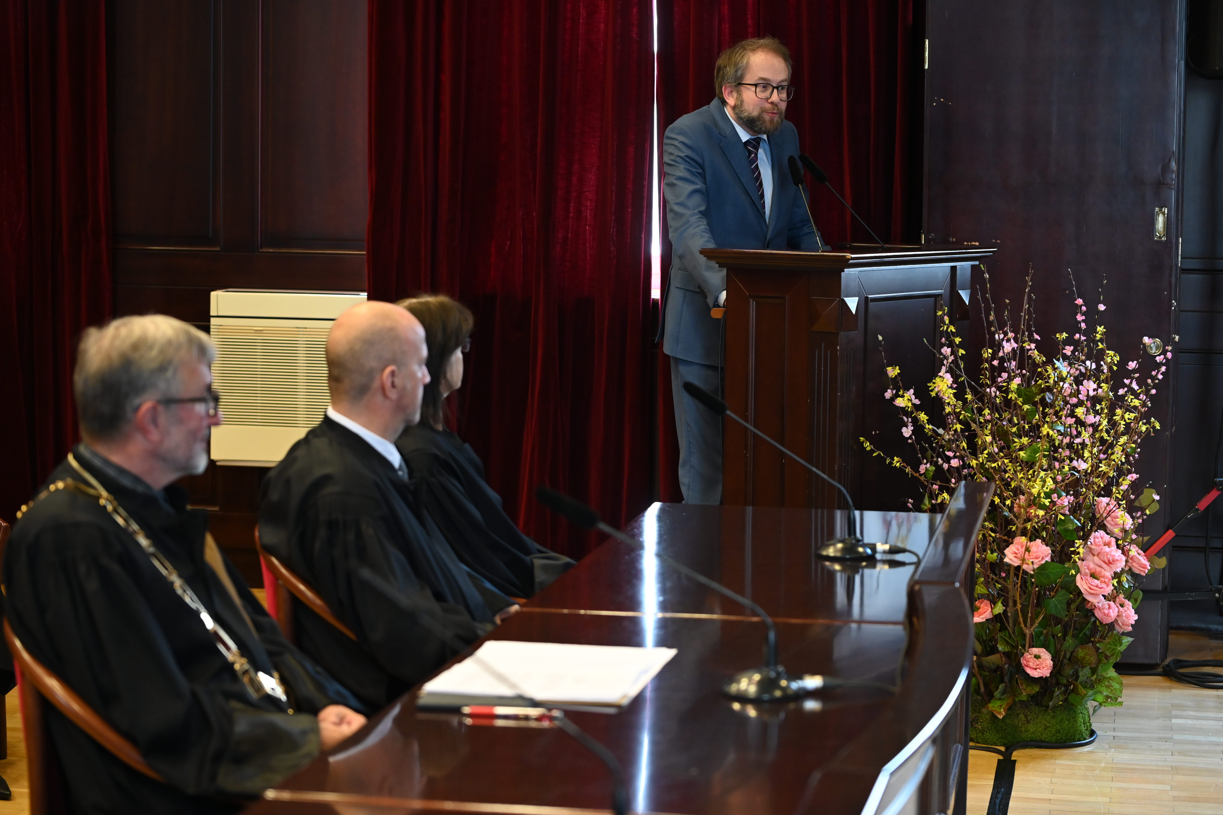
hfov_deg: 25.1
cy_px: 411
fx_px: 2752
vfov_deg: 16.9
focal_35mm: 81
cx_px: 604
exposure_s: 1/160
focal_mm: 80
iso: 2500
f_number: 3.2
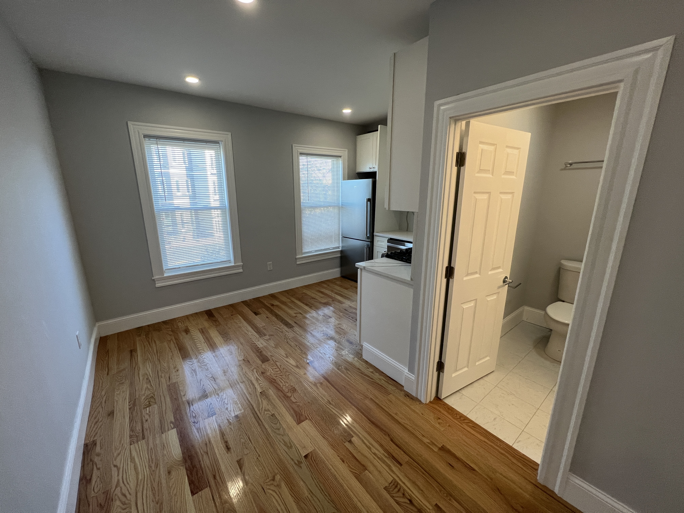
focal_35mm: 13
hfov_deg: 106.2
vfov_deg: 89.9
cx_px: 342
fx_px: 257
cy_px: 256
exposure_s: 1/120
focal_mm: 1.57
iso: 125
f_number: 1.8
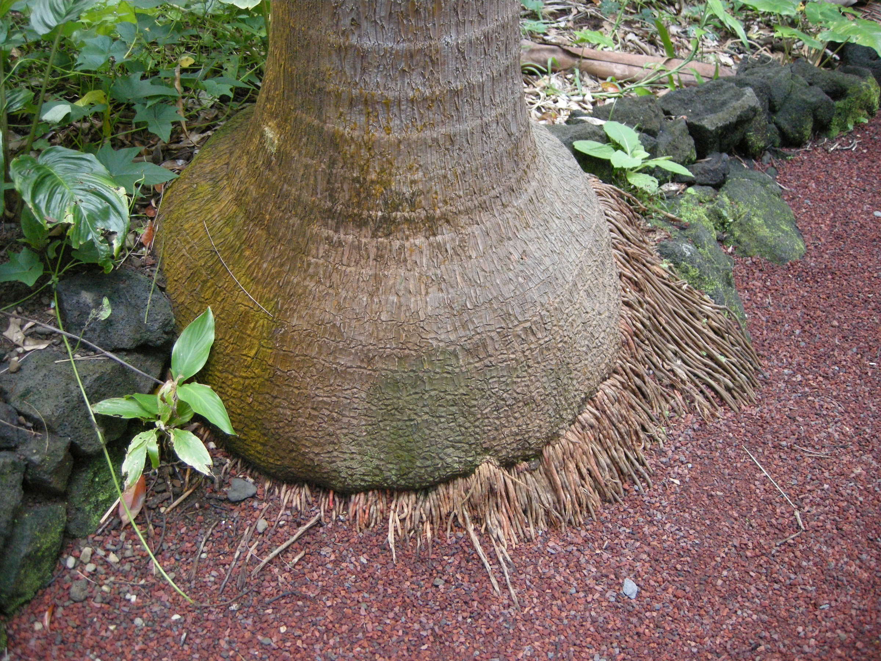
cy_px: 330
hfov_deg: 52.6
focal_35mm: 35
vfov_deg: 40.7
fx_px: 891
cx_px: 440
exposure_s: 1/42
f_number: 2.7
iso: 400
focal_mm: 7.5
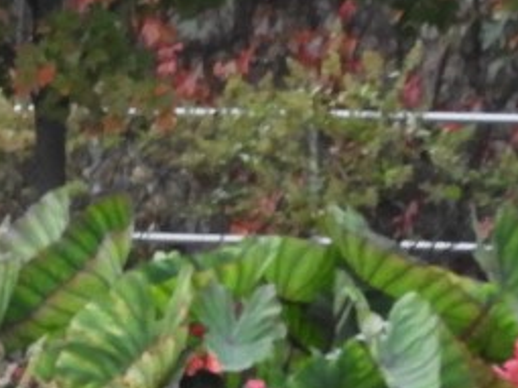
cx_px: -18
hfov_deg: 2.8
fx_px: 10575
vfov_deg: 2.1
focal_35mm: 707
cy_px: 360
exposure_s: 1/30
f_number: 5
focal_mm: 22.4
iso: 400
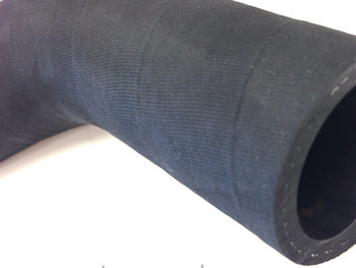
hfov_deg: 45.4
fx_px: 422
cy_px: 120
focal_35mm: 41
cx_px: 215
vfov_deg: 35.2
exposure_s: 1/20
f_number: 2.4
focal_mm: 4.13
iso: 64
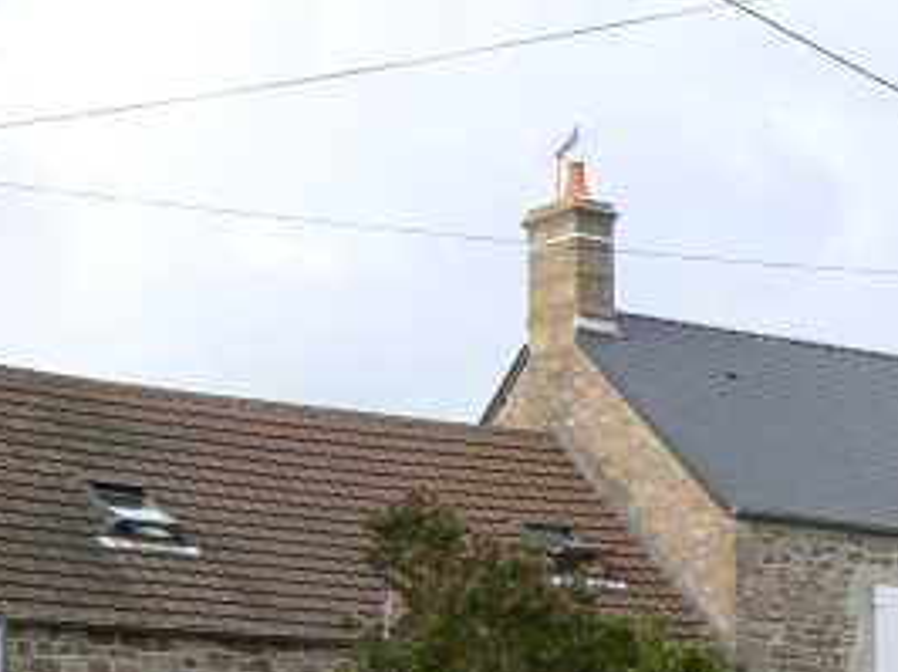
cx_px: 1067
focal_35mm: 122
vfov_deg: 11.9
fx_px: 3162
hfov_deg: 15.6
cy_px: 728
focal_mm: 6
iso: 80
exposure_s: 1/250
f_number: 5.6
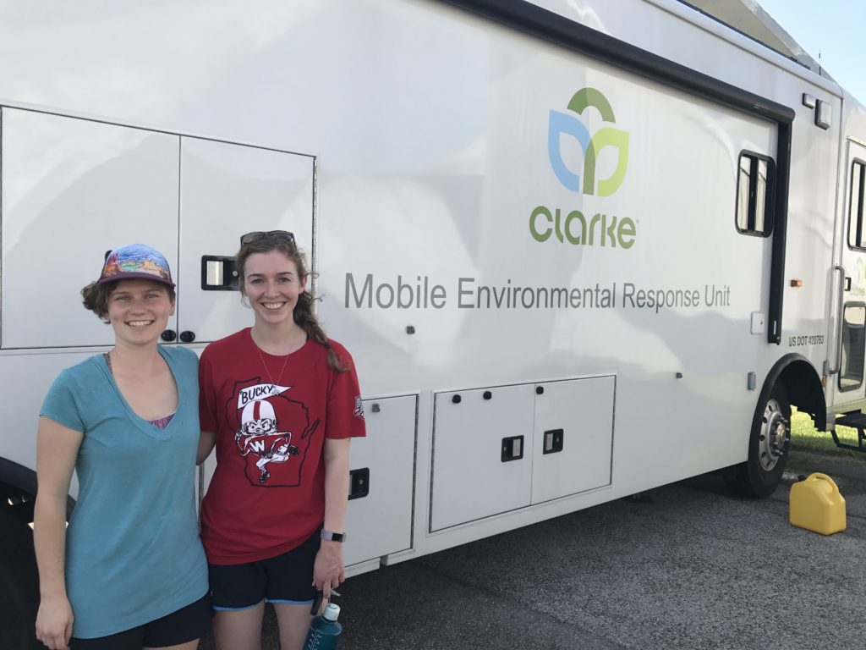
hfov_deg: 63.4
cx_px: 433
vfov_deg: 49.7
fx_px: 700
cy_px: 325
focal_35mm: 28
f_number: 1.8
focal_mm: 3.99
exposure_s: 1/977
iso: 20
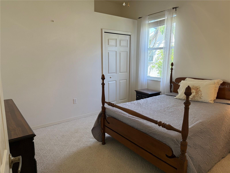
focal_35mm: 24
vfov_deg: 56.8
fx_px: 159
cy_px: 86
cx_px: 115
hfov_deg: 71.6
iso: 125
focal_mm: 6.76
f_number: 1.78
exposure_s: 1/120
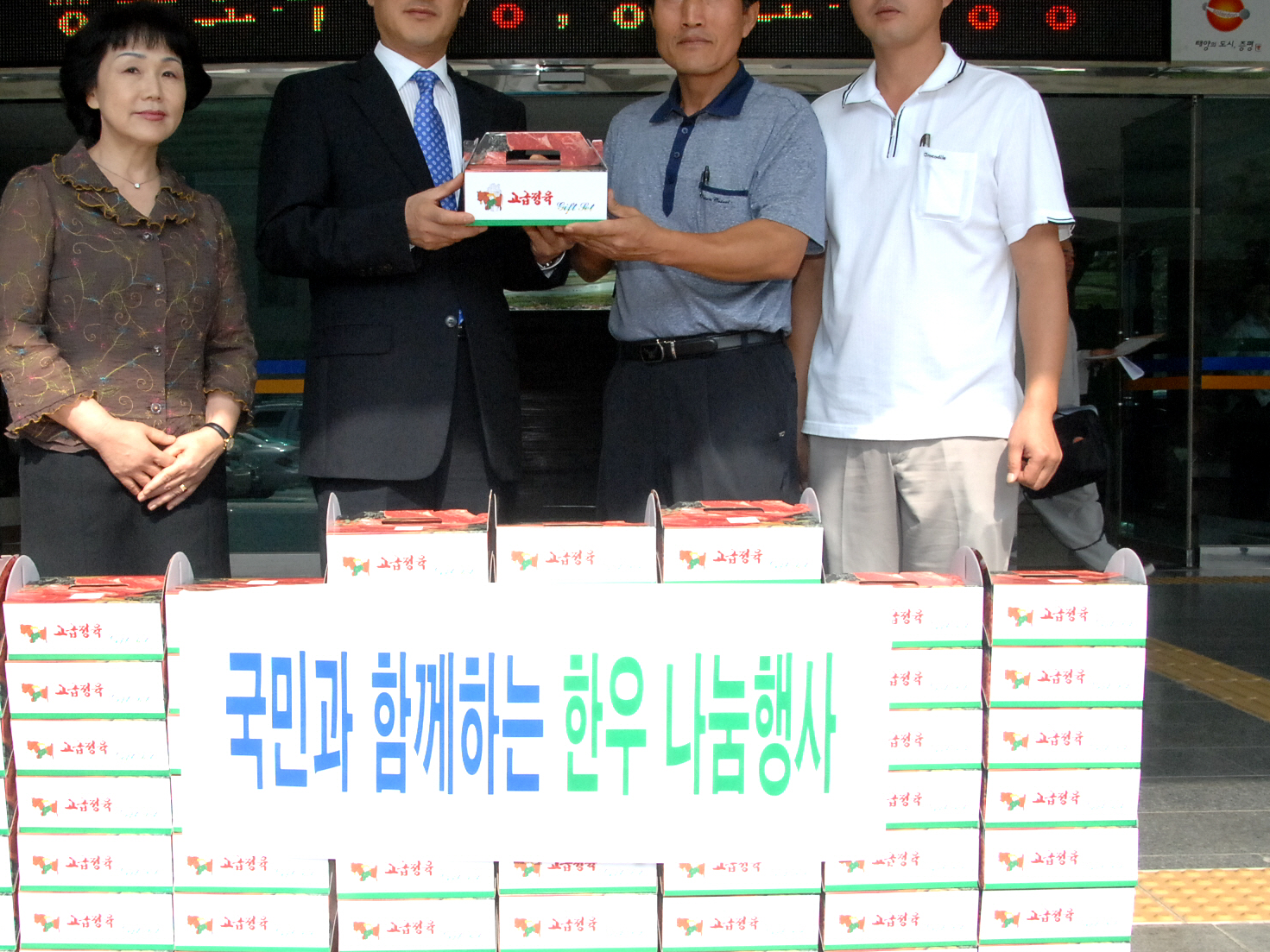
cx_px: 523
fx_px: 1541
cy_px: 455
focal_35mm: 42
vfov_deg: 34.3
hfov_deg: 44.6
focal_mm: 20
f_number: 13
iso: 800
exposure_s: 1/250
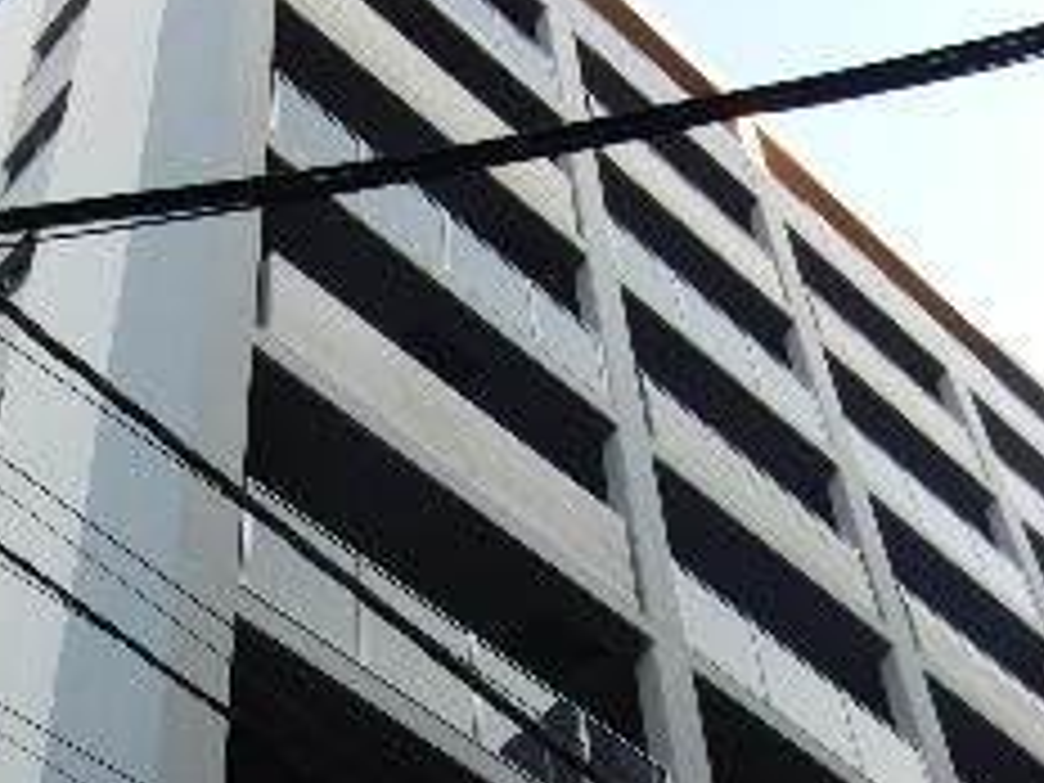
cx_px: 418
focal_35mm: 69
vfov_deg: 20.7
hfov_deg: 28.1
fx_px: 2081
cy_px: 765
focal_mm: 4.5
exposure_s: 1/125
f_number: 3.7
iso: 125
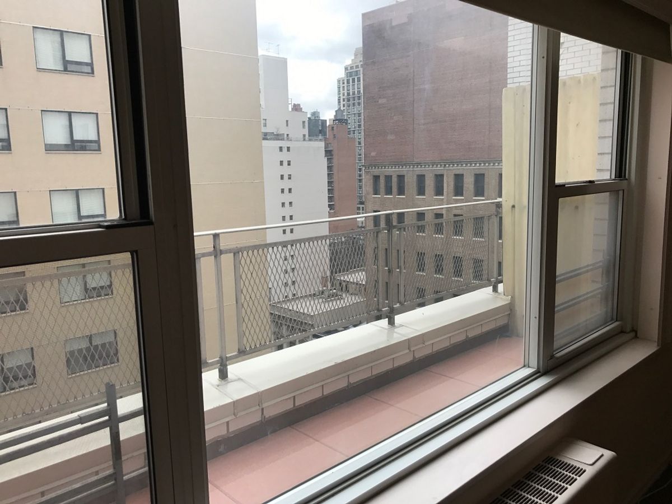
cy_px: 252
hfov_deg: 63.4
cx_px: 336
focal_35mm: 28
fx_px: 544
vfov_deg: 49.7
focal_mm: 3.99
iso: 20
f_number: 1.8
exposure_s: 1/651
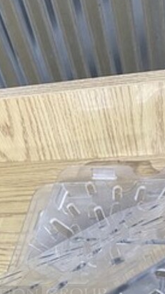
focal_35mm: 56
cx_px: 34
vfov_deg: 35.1
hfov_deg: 21.2
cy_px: 264
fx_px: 436
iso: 500
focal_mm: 4.25
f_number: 1.8
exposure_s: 1/58
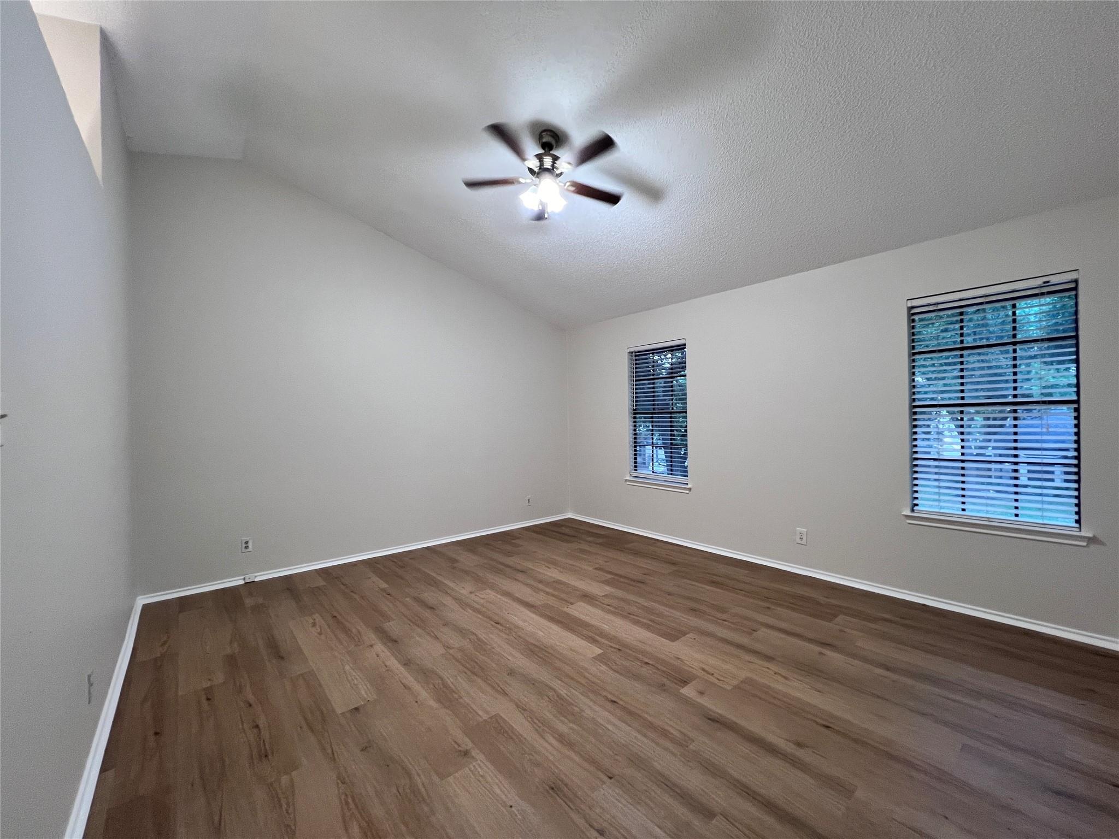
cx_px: 560
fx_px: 420
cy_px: 420
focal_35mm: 13
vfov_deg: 89.9
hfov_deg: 106.2
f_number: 1.8
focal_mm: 1.57
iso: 200
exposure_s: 1/120
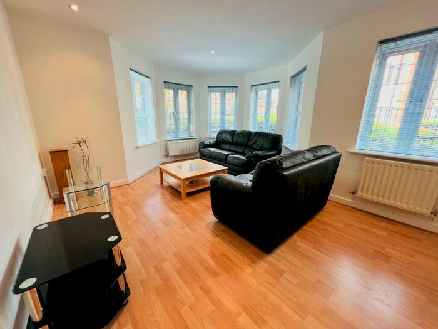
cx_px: 219
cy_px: 164
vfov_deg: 89.9
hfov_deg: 106.2
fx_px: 164
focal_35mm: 13
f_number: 1.8
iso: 64
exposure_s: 1/100
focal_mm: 1.57
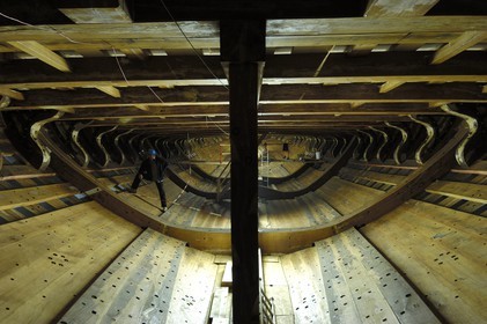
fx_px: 284
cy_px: 162
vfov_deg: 59.4
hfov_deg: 81.2
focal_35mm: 21
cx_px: 244
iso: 100
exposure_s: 1
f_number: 5.6
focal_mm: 14
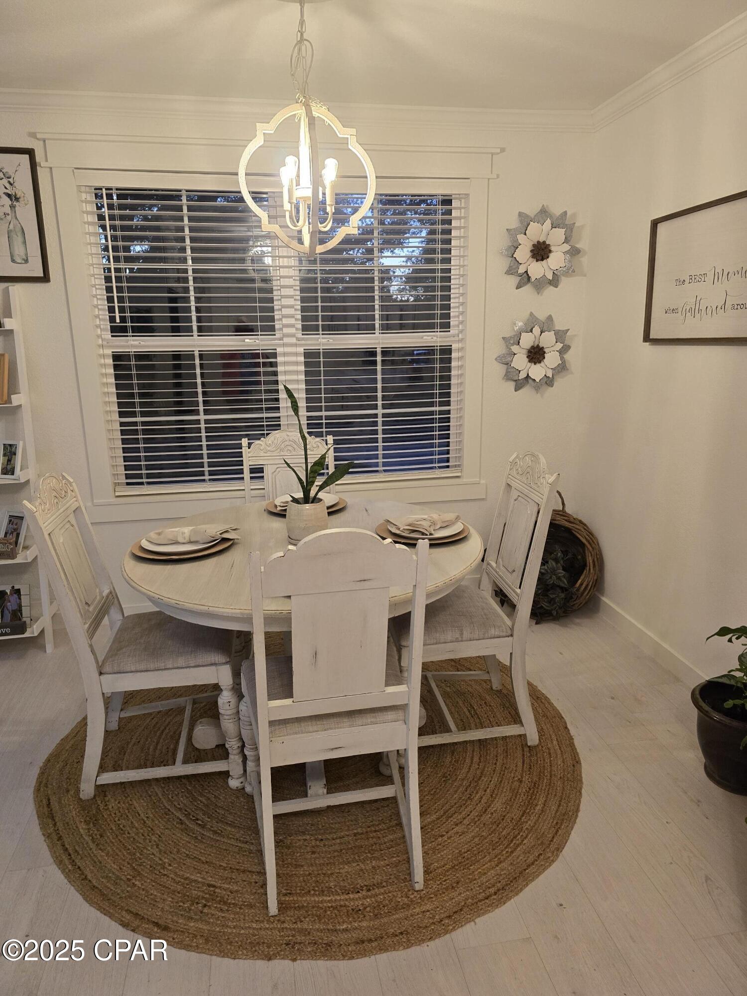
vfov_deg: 73.9
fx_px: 662
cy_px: 498
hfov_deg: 58.9
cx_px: 374
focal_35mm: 23
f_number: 1.7
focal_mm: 6.3
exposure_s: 1/120
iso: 500
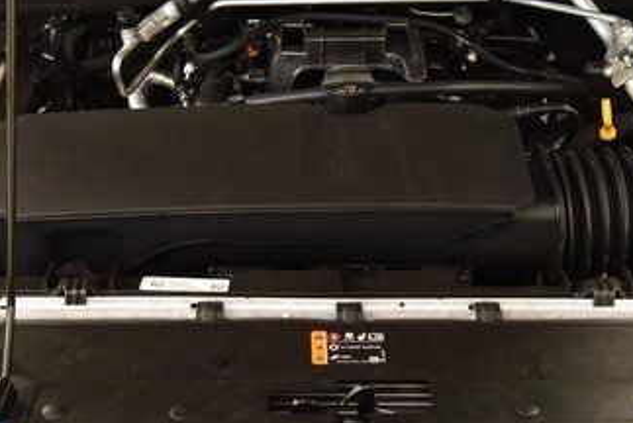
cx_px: 343
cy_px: 156
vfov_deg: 14.4
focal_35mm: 95
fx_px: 1672
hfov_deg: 21.4
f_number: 6.3
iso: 1600
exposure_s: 1/15
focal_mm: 32
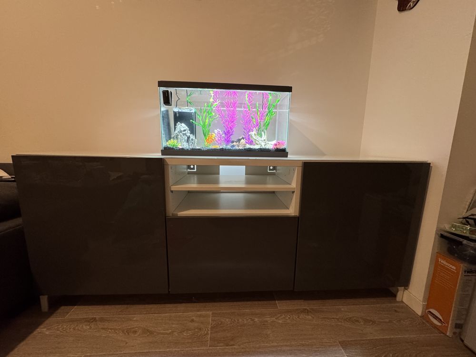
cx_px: 238
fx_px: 193
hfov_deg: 102.1
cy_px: 178
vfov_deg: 85.7
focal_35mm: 14
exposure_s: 1/50
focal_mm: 2.22
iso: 400
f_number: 2.2
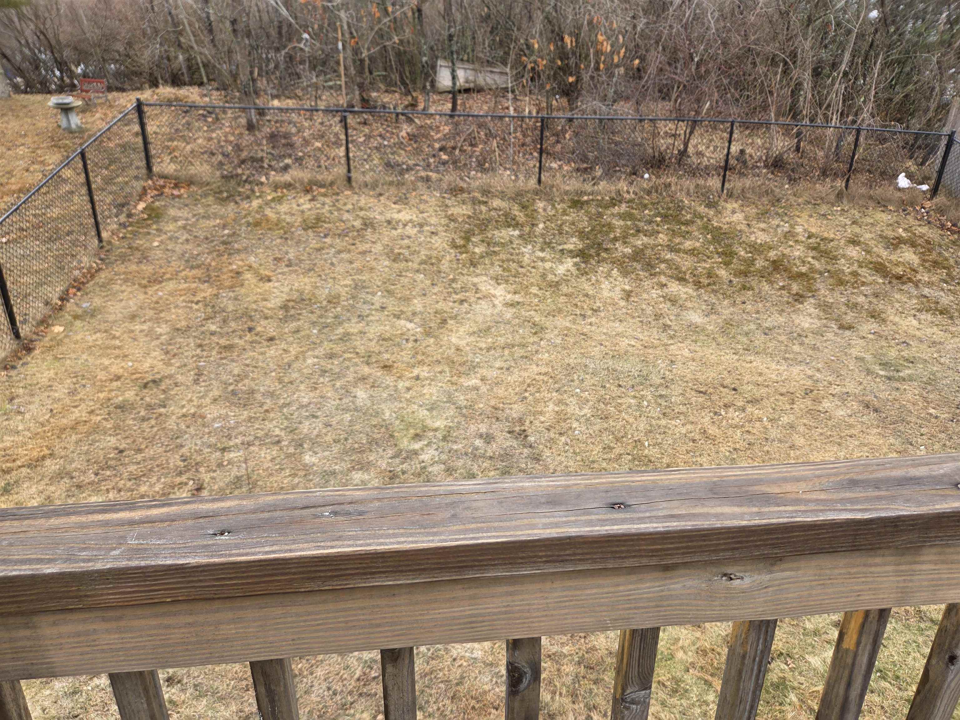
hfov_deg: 73.9
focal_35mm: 23
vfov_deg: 58.9
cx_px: 480
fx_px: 638
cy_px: 360
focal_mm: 5.4
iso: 32
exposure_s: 1/180
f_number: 1.8
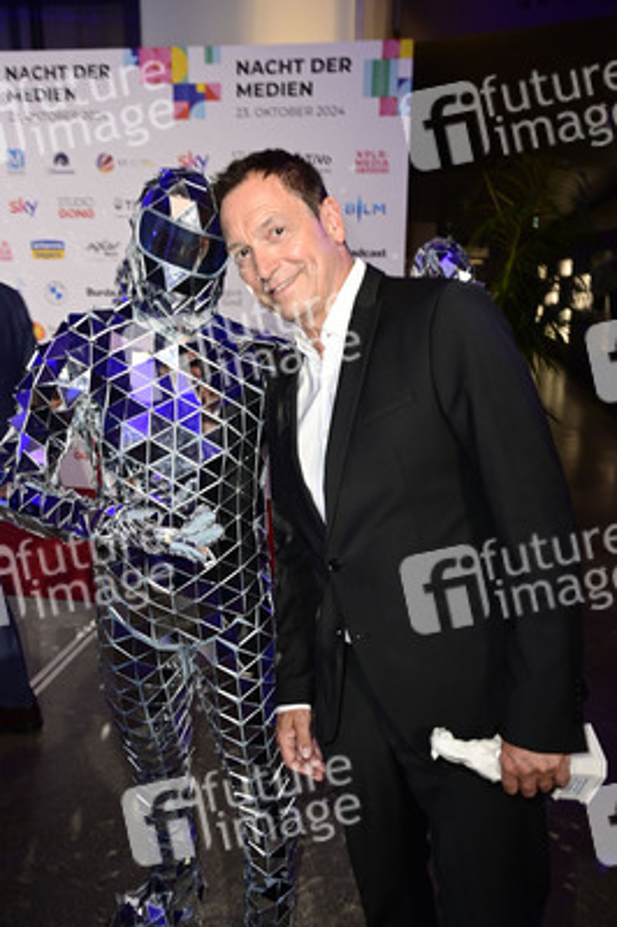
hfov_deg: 43.5
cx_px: 308
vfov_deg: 62.0
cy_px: 464
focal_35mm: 30
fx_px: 773
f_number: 5.6
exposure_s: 1/80
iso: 1250
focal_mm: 30
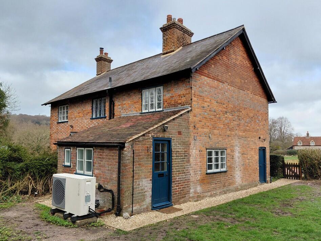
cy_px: 129
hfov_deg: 65.3
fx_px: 250
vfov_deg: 51.3
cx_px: 157
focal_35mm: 27
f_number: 1.8
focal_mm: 4.69
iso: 50
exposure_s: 1/775
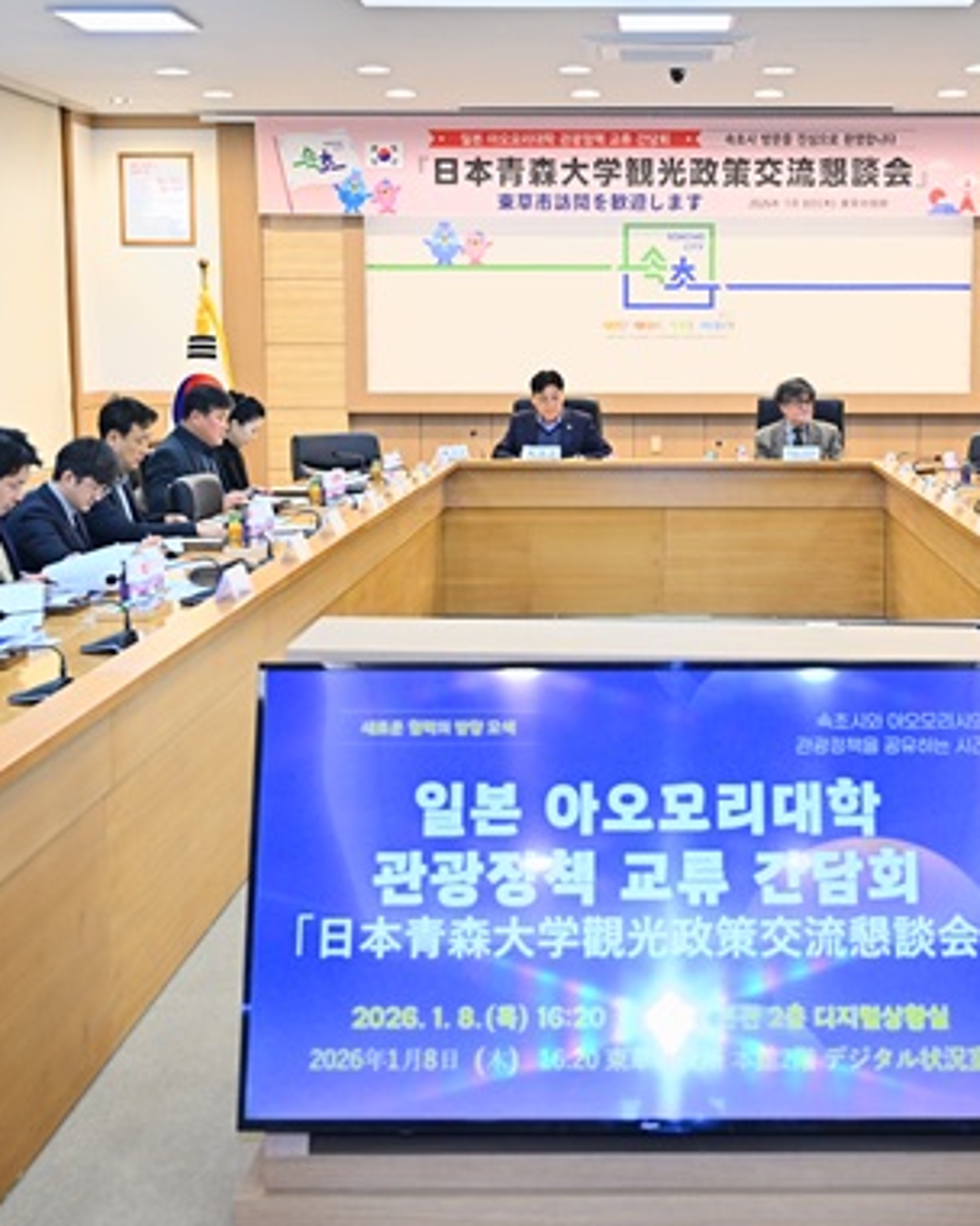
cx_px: 664
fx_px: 1951
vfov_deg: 34.8
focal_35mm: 54
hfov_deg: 28.0
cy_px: 557
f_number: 3.2
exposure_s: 1/200
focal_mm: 33.5
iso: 640
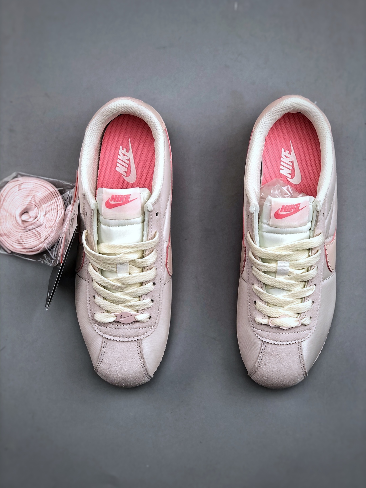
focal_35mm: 57
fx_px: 804
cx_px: 183
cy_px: 244
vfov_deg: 33.8
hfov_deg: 25.7
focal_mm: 6.6
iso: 32
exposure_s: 1/100
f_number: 2.8
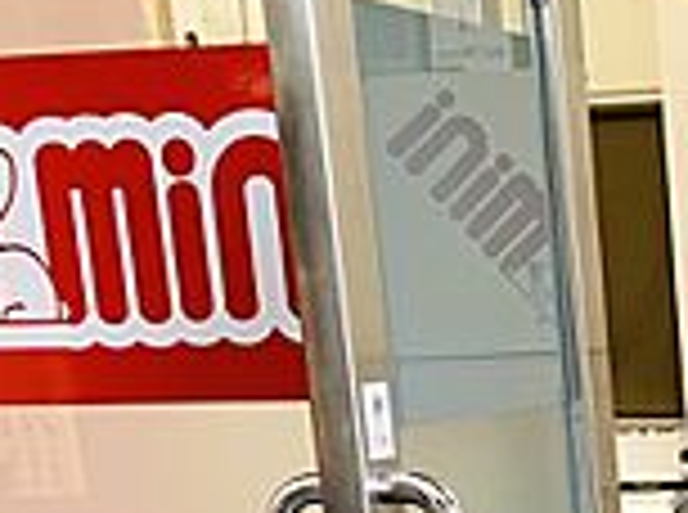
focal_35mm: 109
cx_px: 998
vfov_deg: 12.3
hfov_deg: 16.6
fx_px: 2161
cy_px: 940
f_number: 1.8
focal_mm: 4.25
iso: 32
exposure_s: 1/120
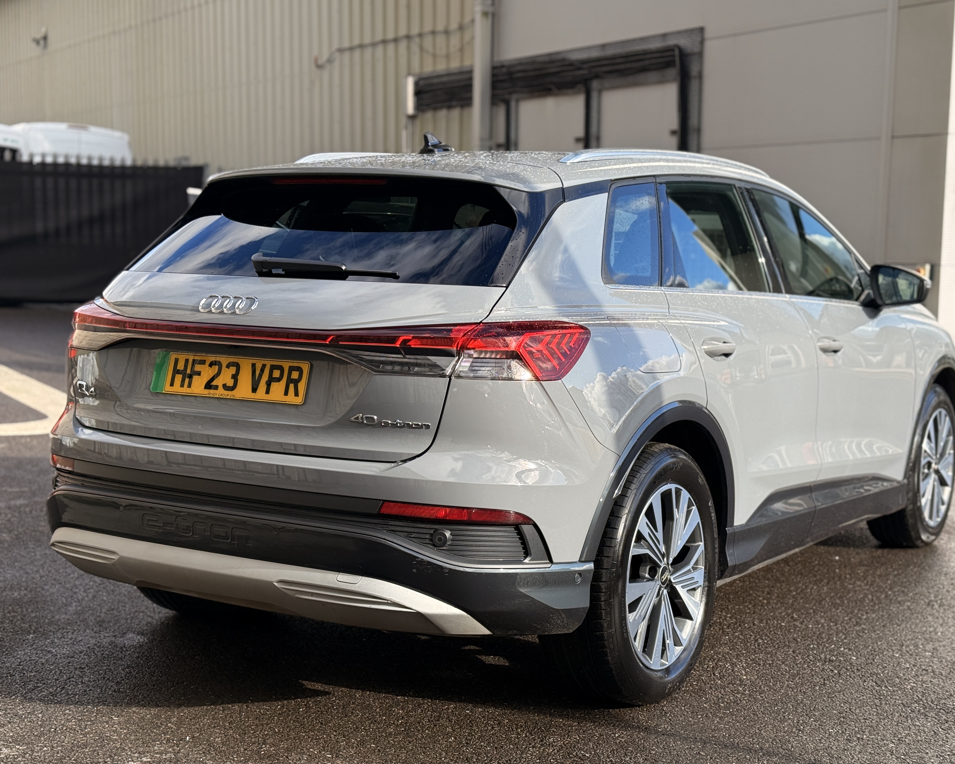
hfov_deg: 36.7
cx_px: 496
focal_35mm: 51
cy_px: 380
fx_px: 1441
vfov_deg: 29.7
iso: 100
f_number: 1.78
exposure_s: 1/1980
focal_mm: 6.76
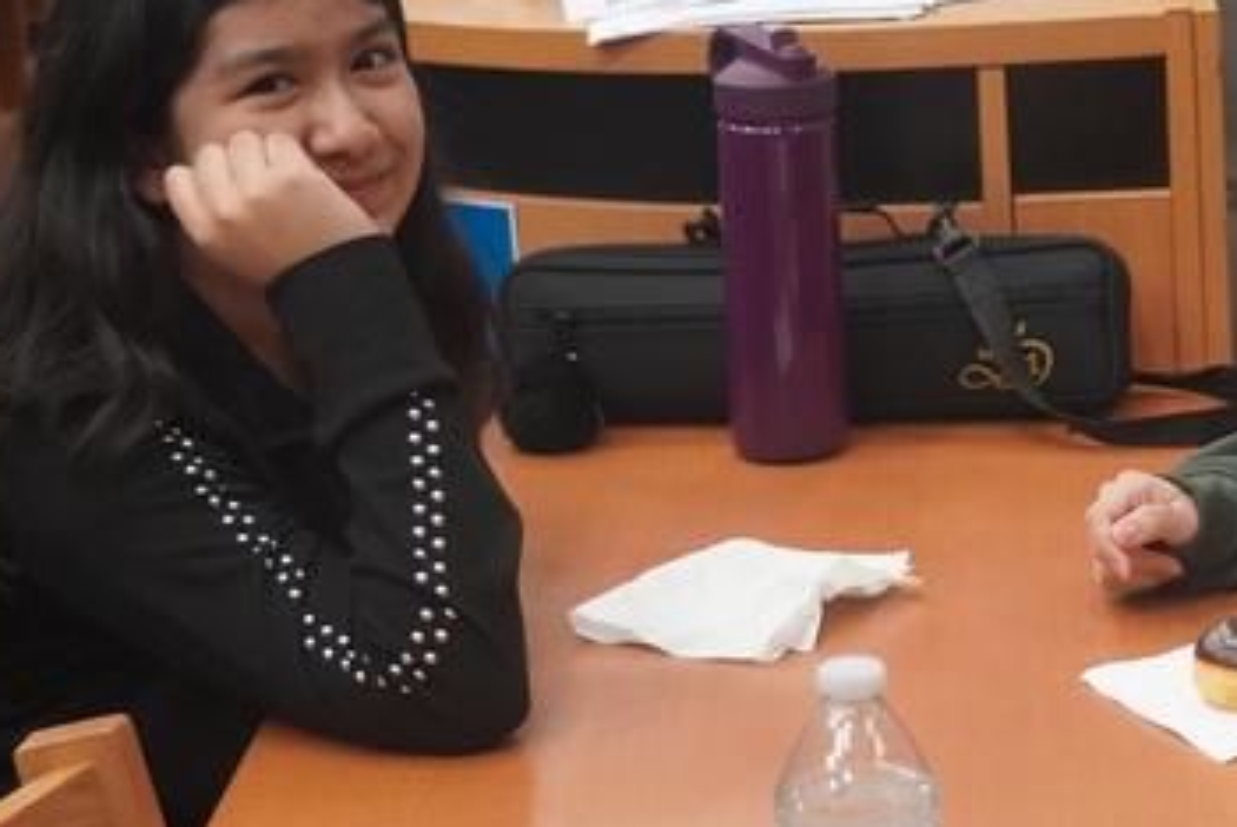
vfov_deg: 11.7
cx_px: 1311
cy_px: 295
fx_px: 4023
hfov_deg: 17.0
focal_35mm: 117
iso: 4000
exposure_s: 1/160
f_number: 4
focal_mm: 40
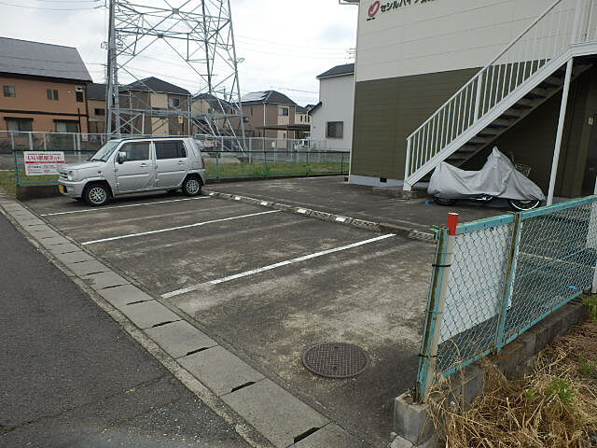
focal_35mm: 24
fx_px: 414
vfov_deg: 56.8
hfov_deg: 71.6
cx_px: 298
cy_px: 224
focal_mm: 4.2
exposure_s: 1/160
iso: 80
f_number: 7.9
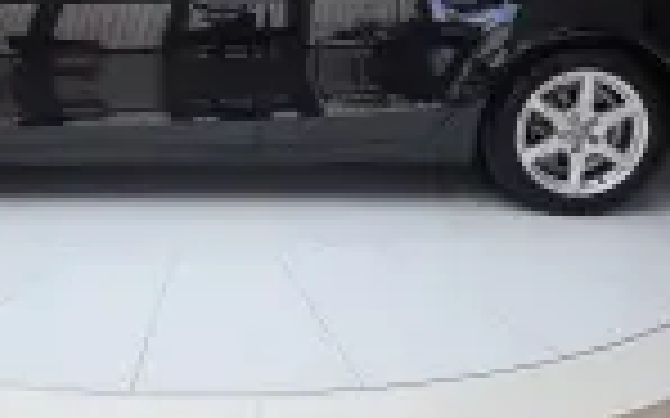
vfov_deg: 21.9
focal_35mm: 59
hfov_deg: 34.3
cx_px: 225
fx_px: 1077
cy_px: 126
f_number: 1.7
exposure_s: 1/116
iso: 12
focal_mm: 6.25
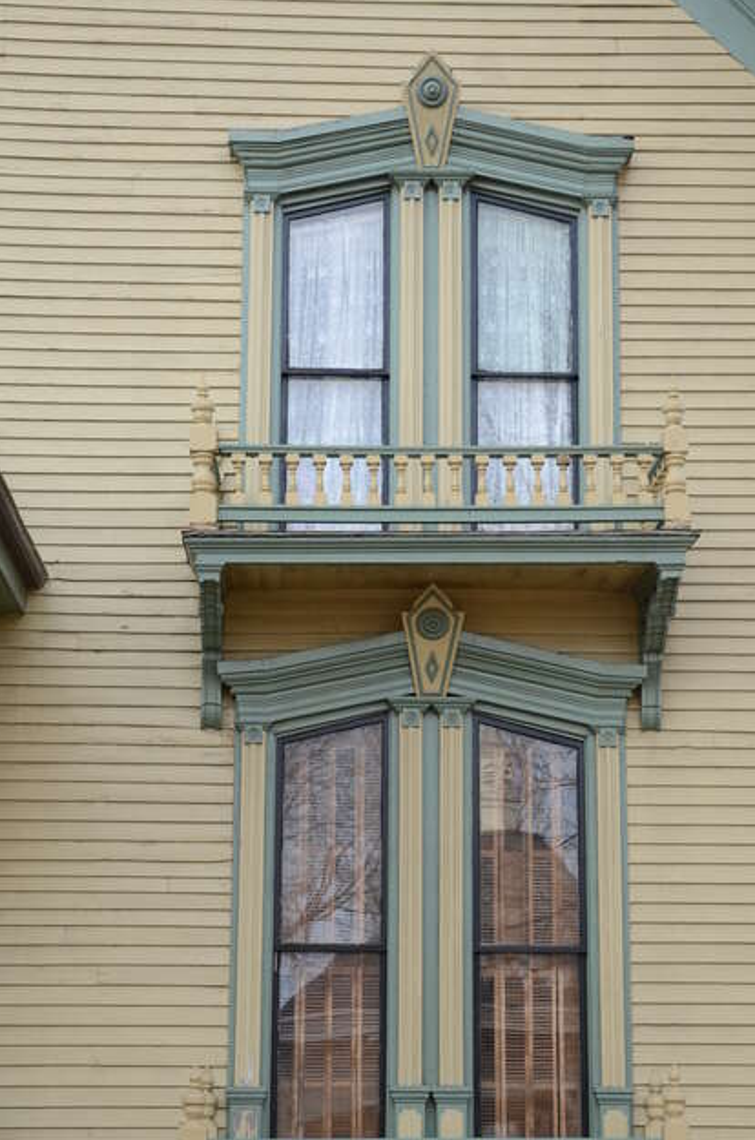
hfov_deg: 18.6
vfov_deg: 27.7
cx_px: 410
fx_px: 2307
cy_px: 719
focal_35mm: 73
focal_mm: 38
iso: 250
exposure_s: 1/250
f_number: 5.6
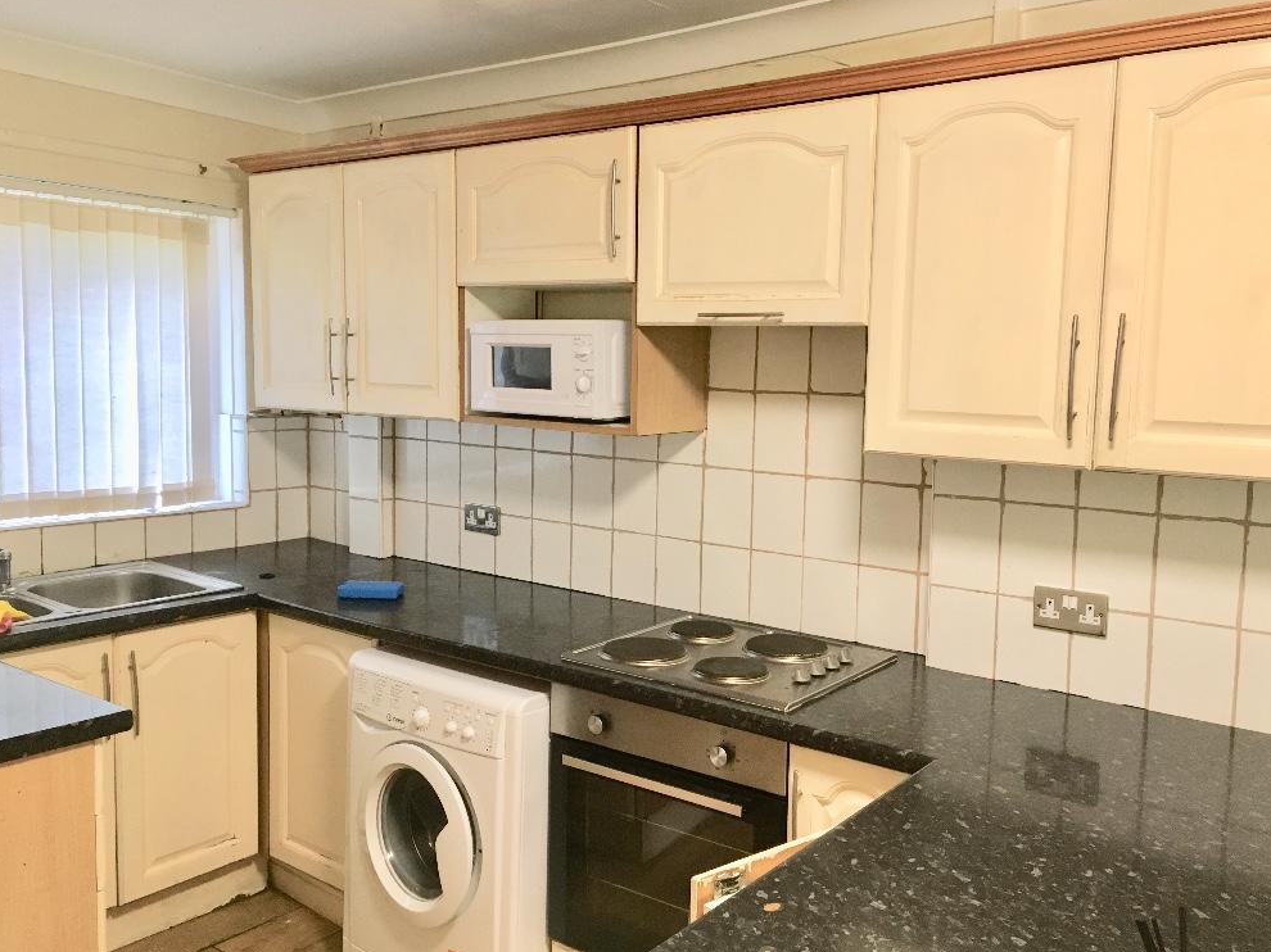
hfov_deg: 60.0
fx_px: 1101
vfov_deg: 46.8
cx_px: 653
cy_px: 463
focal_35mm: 30
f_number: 2.2
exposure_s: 1/33
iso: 125
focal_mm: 4.15
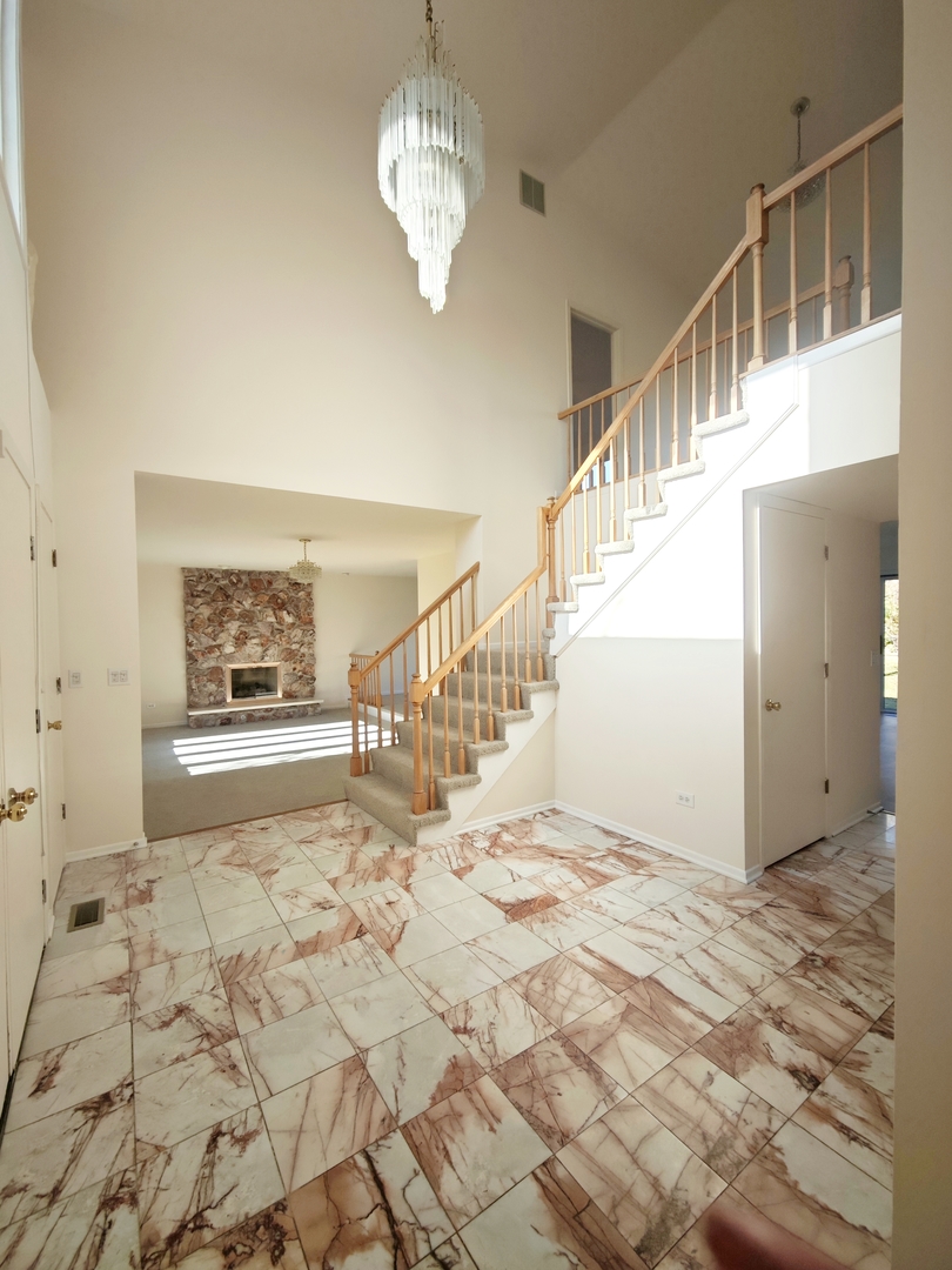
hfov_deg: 85.7
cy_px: 635
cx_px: 476
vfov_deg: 102.1
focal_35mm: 14
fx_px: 513
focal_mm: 2.16
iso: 50
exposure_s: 1/241
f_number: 2.2
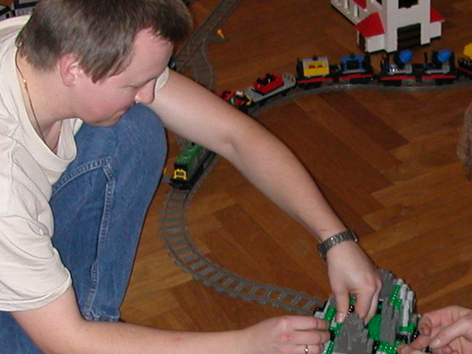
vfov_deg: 16.4
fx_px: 1214
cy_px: 321
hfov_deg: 21.8
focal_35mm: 89
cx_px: 359
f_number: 2.7
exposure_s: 1/59.9
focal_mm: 5.6
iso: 167
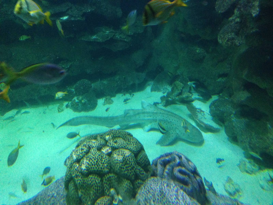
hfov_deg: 55.4
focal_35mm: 33
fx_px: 260
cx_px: 136
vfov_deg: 42.9
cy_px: 102
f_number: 2.4
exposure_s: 1/20
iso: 400
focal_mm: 4.12
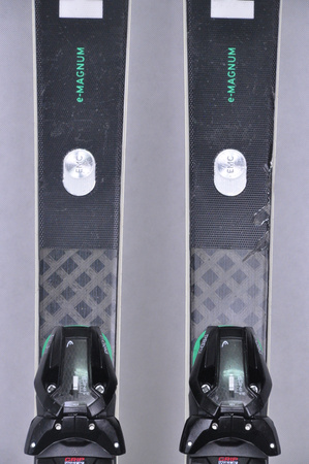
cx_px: 154
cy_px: 232
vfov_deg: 13.1
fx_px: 2032
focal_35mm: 158
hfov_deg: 8.7
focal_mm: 105
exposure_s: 1/125
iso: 3200
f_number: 8
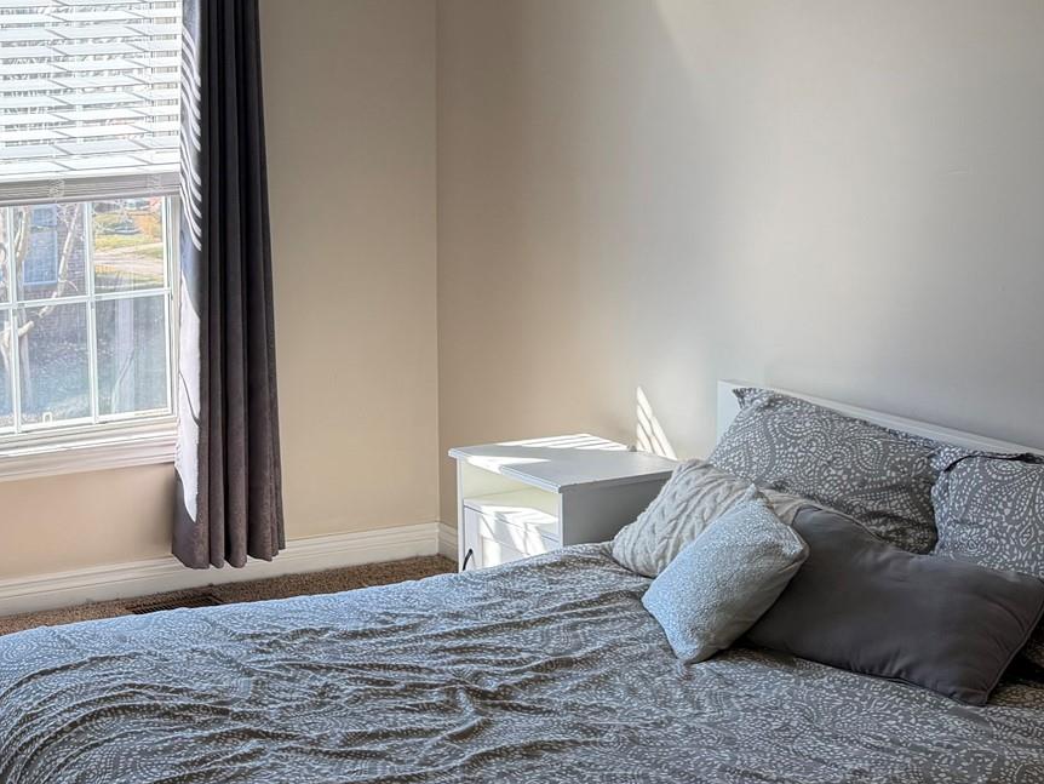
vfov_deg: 25.4
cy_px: 223
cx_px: -21
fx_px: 1720
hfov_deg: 31.1
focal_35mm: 57
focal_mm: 6.76
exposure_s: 1/271
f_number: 1.78
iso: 80
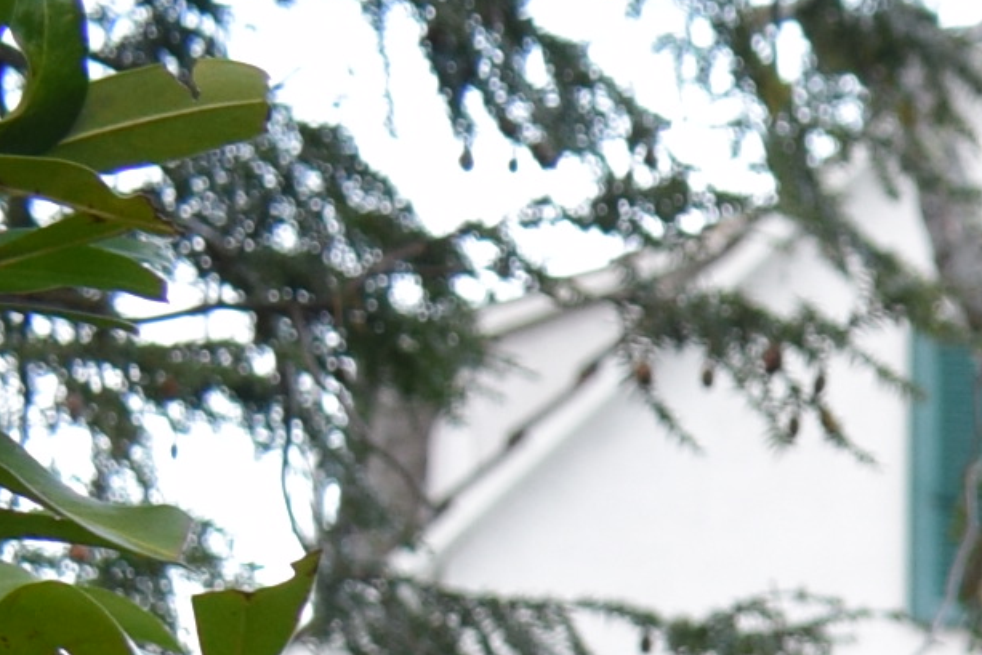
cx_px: 2509
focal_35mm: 198
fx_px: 5402
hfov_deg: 9.1
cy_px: 1829
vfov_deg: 6.4
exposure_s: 1/30
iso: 400
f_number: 4
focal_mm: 18
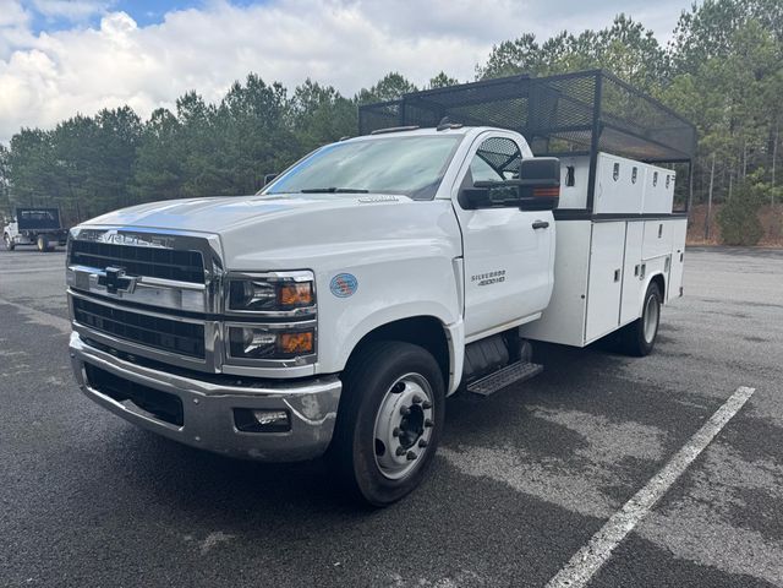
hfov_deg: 71.6
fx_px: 543
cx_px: 392
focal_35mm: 24
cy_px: 294
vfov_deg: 56.8
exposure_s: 1/1456
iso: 80
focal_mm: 6.76
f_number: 1.78
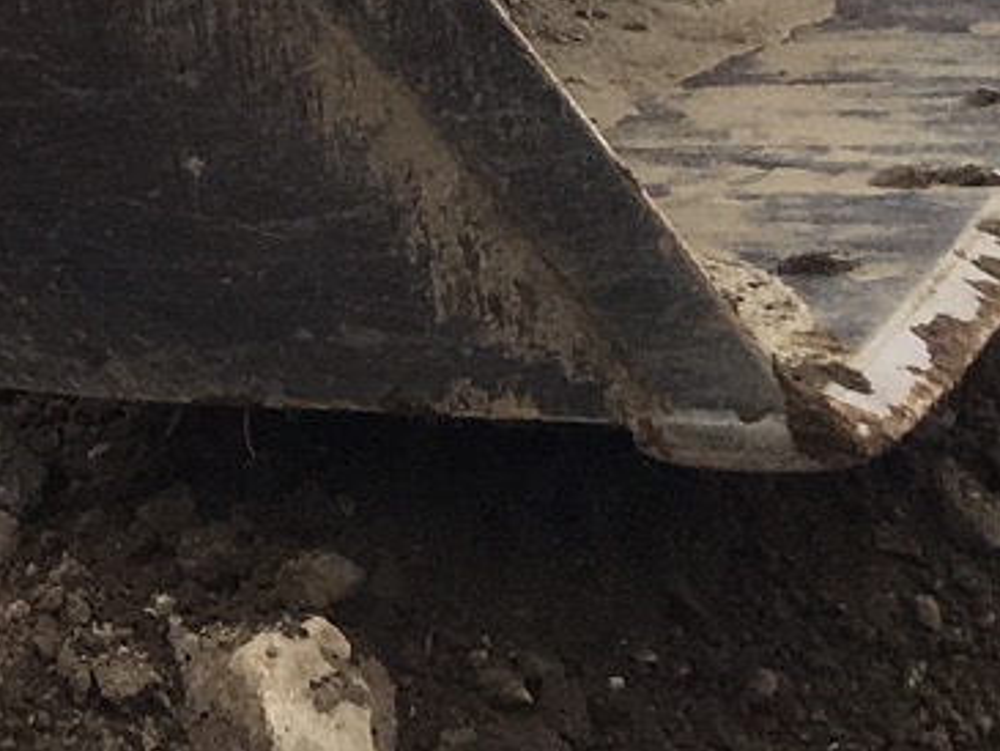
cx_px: -1255
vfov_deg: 8.7
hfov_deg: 10.8
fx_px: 4624
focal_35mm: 160
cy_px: -792
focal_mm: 4.15
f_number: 2.2
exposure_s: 1/1115
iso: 25
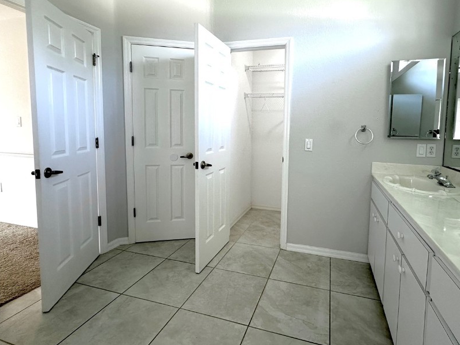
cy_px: 146
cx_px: 266
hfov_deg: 87.1
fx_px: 239
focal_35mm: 18
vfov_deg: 71.2
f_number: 2.2
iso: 200
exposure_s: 1/120
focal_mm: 2.22
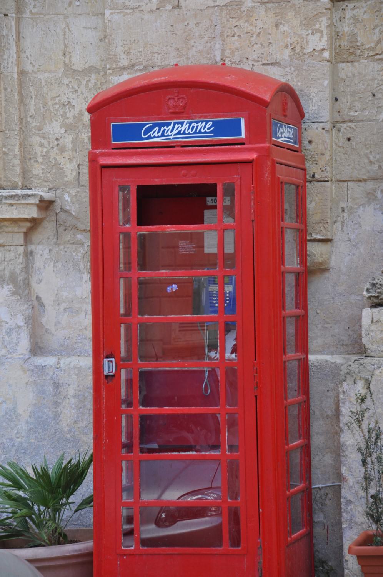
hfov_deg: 9.6
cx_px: 192
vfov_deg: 14.4
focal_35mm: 142
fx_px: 2280
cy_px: 288
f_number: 5.6
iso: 560
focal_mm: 95
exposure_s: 1/250
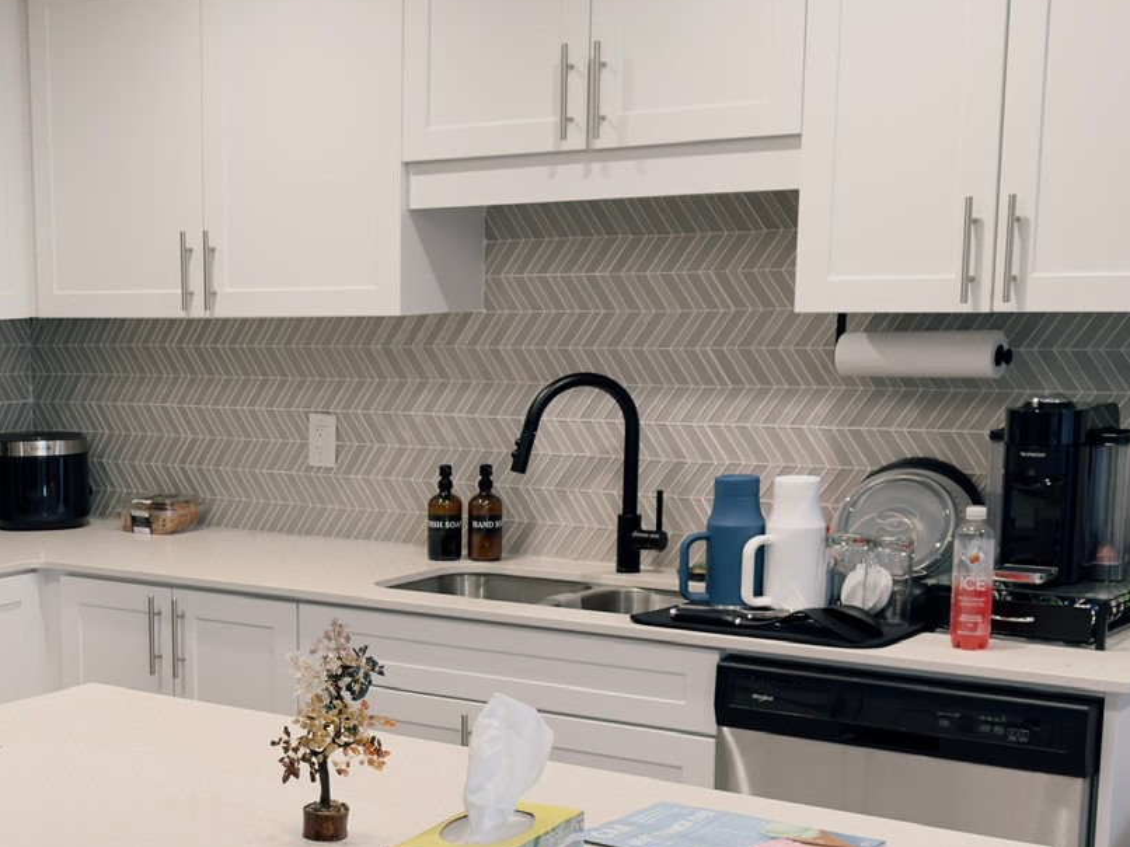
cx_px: 64
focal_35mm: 61
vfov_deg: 23.8
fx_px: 1991
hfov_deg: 30.0
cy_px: 631
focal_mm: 6.76
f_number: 1.78
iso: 125
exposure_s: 1/60
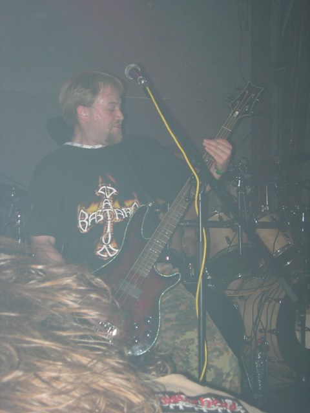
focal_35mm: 72
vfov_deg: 27.0
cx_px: 155
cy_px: 206
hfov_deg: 20.4
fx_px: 860
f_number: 3.7
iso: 90
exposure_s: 1/60.1
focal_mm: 14.9
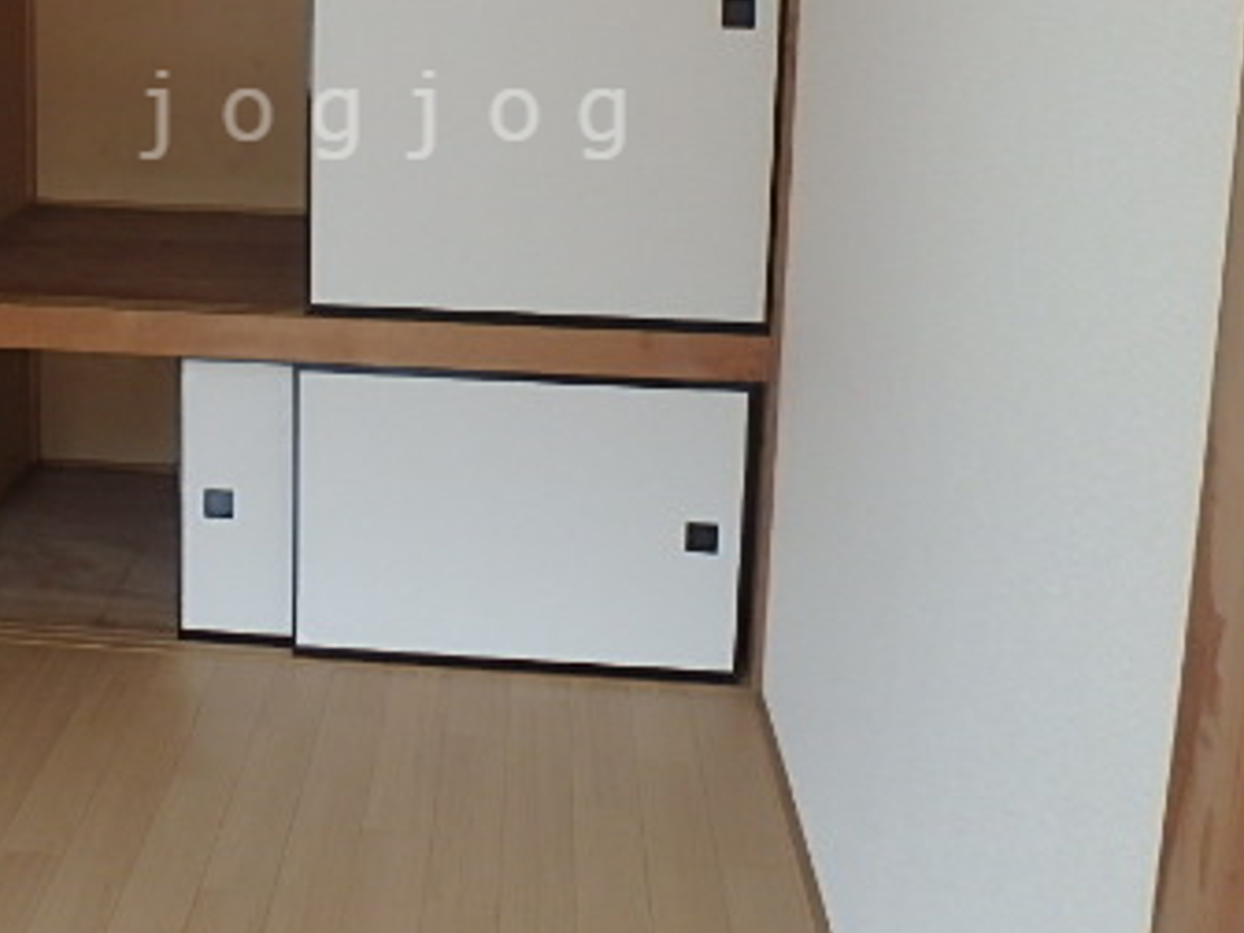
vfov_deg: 34.2
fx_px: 1437
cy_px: 115
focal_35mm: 40
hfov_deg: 45.9
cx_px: 392
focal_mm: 3.7
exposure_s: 1/50
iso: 200
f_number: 3.5
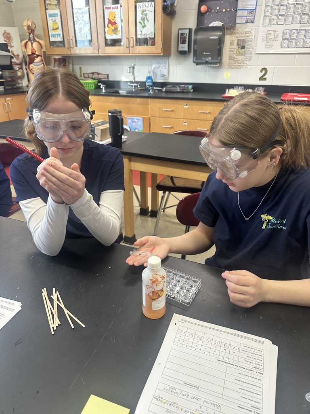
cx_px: 155
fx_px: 287
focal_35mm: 24
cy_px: 207
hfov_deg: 56.8
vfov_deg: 71.6
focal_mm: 6.86
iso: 160
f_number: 1.78
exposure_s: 1/60
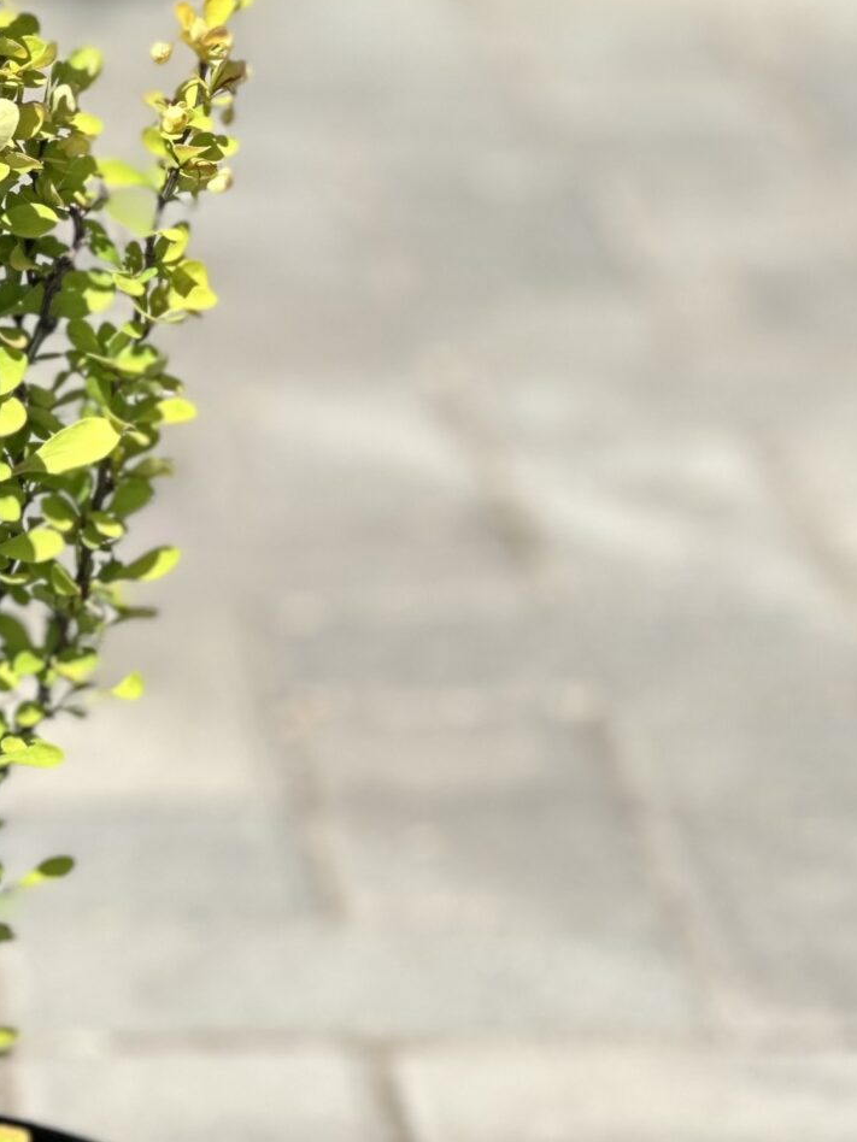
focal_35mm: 208
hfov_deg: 7.1
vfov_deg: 9.5
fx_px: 6866
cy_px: 700
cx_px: -198
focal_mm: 9
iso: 32
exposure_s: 1/619
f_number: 2.8
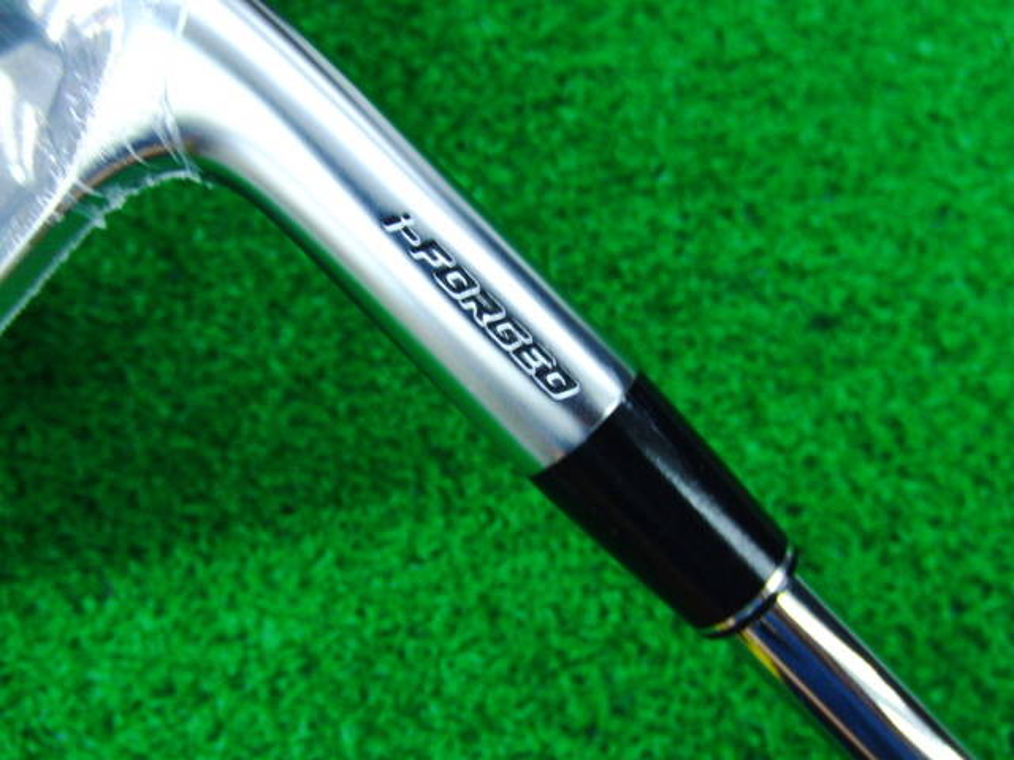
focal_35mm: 37
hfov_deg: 50.1
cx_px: 507
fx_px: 1084
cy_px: 380
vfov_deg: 38.7
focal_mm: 6.42
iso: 400
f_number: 3.6
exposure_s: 1/40
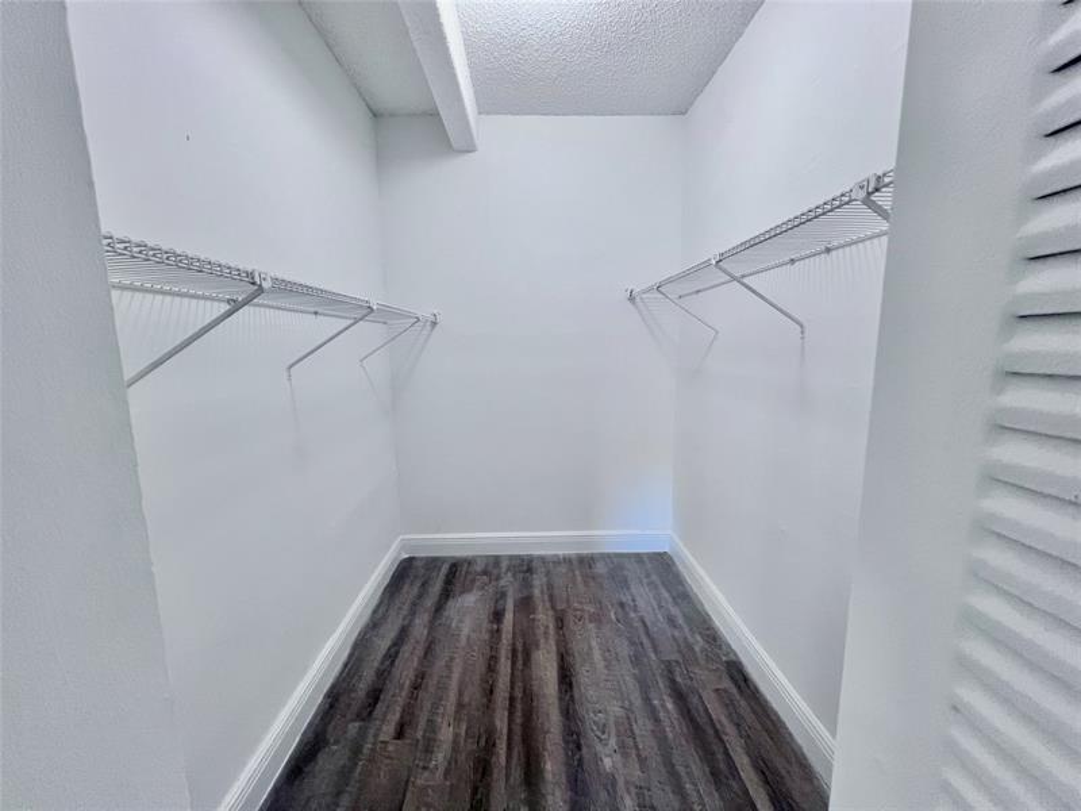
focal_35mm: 13
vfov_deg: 89.9
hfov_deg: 106.2
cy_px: 406
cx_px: 540
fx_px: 406
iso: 200
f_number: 1.8
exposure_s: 1/60
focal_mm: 1.57
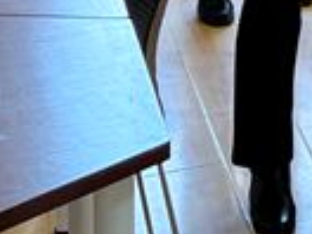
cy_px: -395
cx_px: 657
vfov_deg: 8.3
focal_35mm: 158
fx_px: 1424
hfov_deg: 11.1
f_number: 1.5
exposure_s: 1/121
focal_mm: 5.7
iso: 50
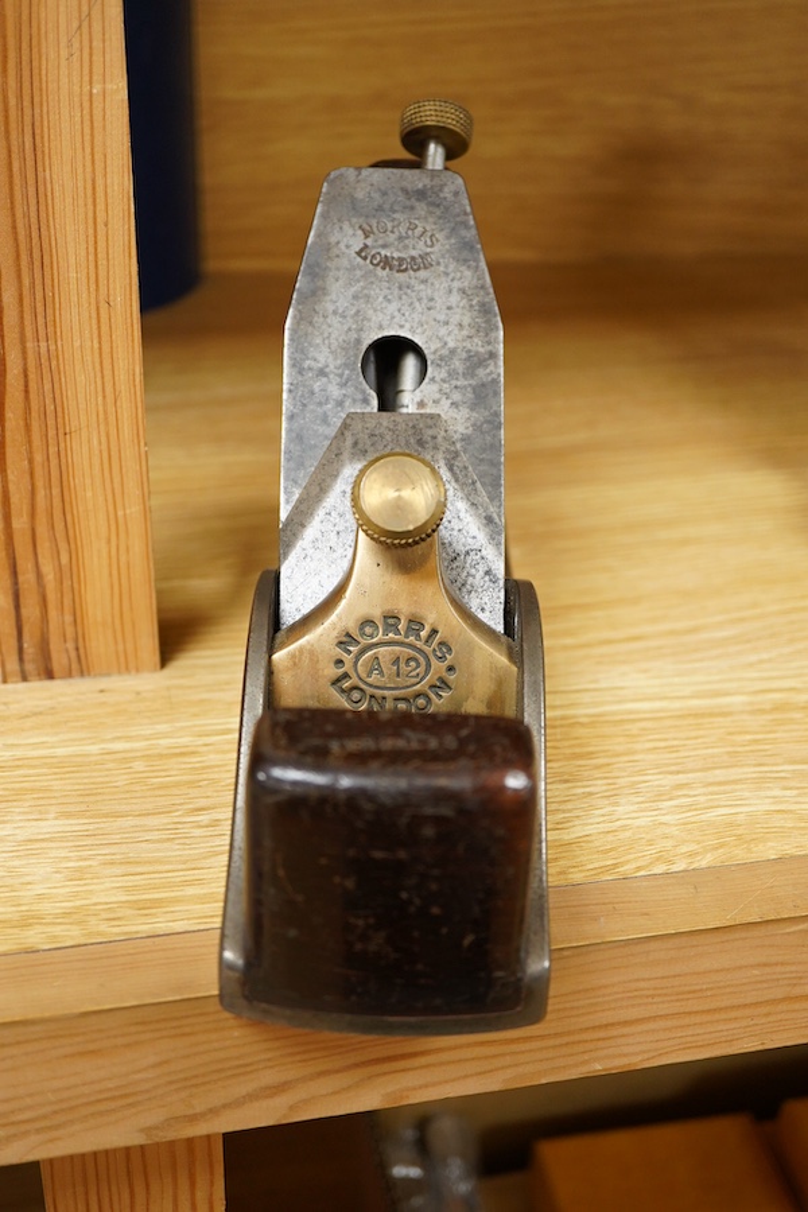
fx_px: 1515
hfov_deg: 29.9
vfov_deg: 43.6
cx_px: 404
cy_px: 606
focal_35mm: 45
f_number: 3.5
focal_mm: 30
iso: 1250
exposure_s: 1/125
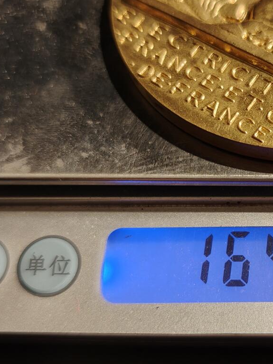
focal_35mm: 54
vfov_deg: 35.5
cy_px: 196
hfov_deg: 26.0
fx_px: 568
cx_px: 256
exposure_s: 1/200
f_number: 1.6
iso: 200
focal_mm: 6.06
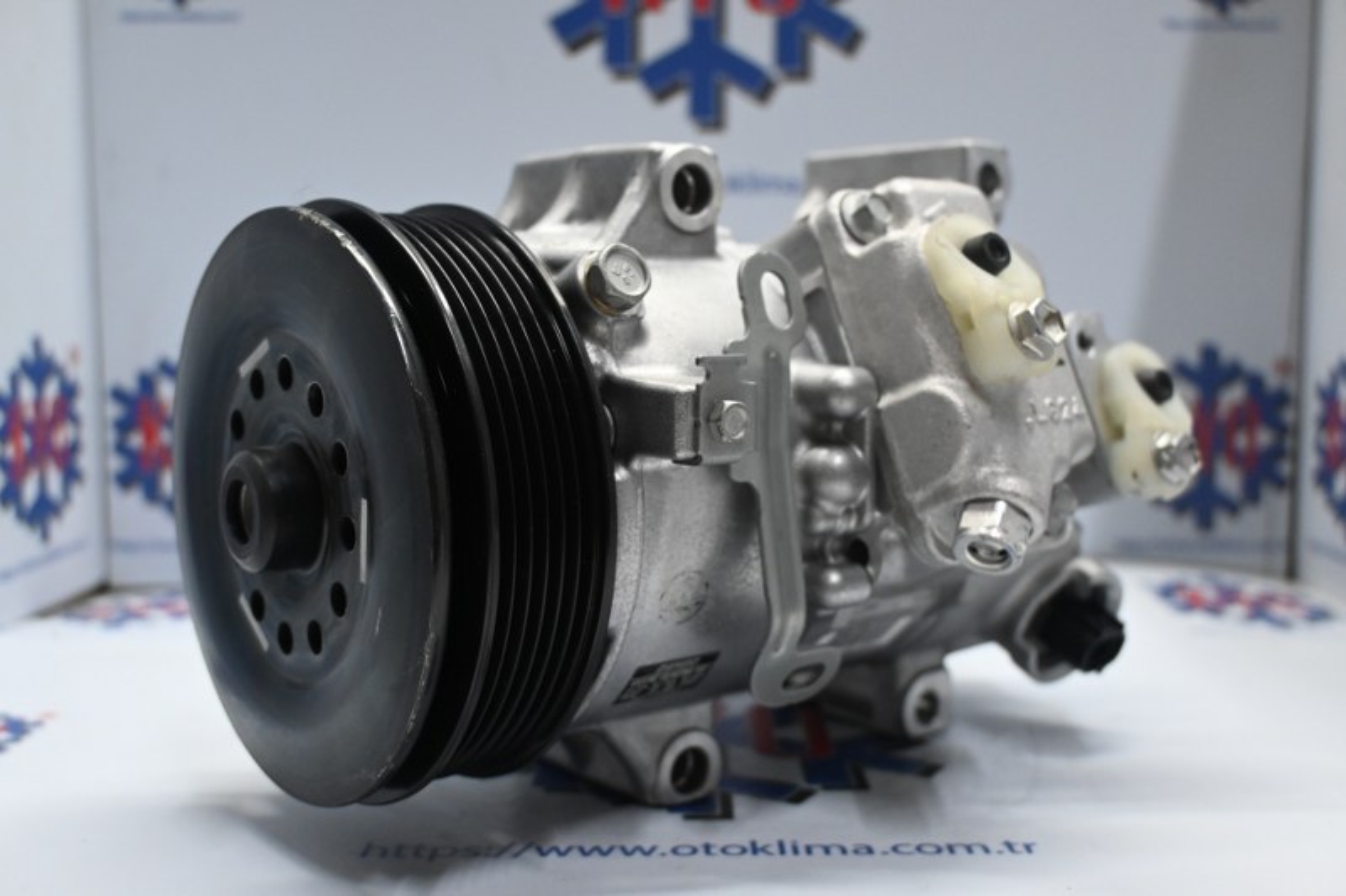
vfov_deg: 35.5
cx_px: 673
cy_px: 448
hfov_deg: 51.3
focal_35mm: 38
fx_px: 1402
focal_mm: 25
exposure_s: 1/125
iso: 1800
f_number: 4.2
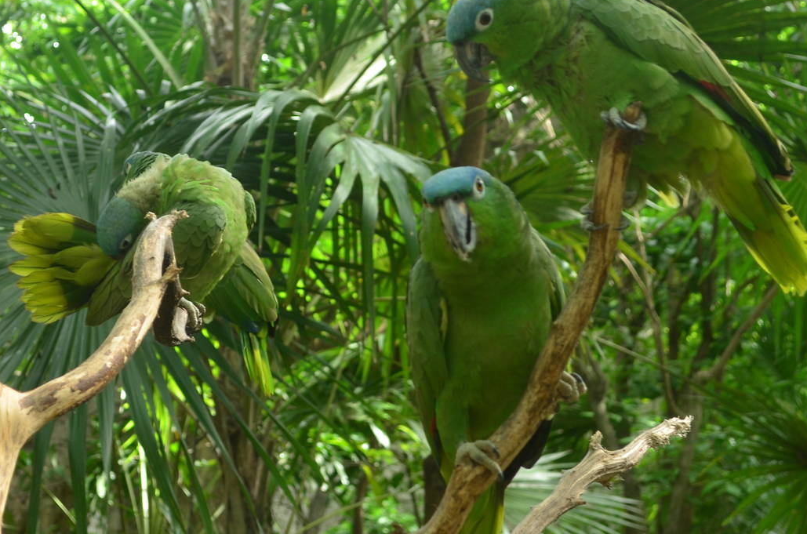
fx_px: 2192
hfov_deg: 20.9
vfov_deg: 13.9
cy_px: 285
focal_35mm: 98
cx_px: 376
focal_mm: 42
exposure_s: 1/25
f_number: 5.3
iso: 320
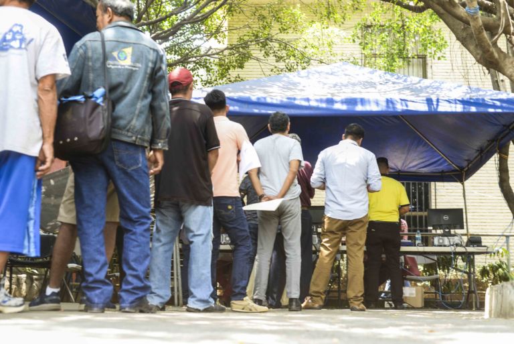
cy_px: 172
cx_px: 257
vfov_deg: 27.0
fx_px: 714
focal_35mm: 50
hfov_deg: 39.6
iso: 320
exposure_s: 1/125
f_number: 4
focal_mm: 50
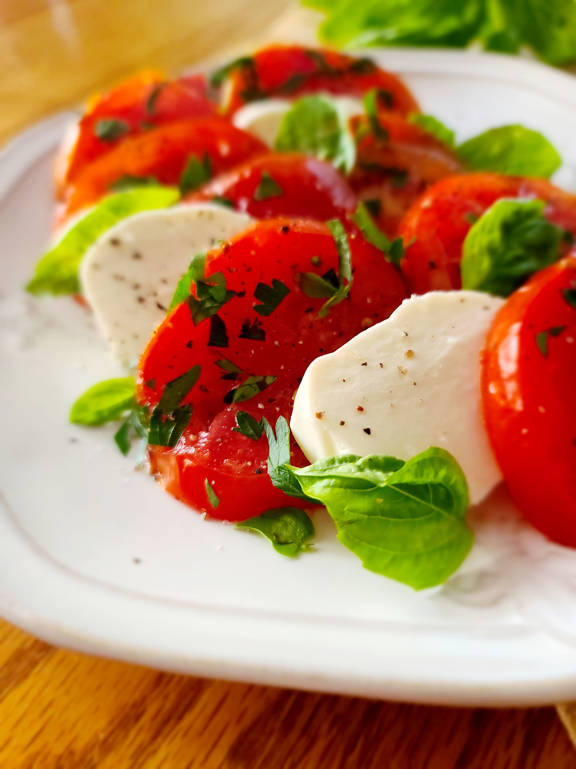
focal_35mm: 25
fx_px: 555
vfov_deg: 69.4
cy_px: 384
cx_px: 288
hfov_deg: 54.9
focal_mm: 7
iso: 250
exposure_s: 1/30
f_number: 1.8
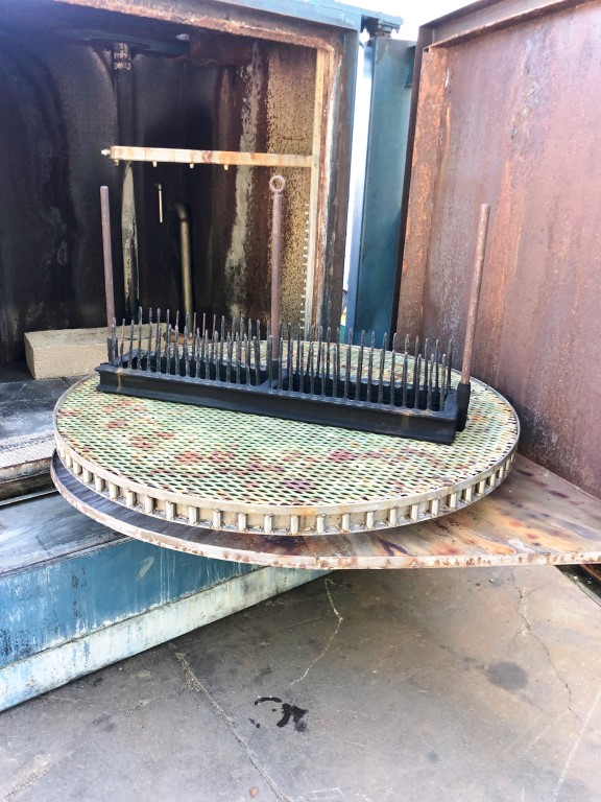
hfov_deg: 49.7
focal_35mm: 28
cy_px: 401
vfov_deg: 63.4
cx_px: 300
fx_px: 648
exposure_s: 1/30
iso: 20
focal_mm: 4
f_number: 1.8
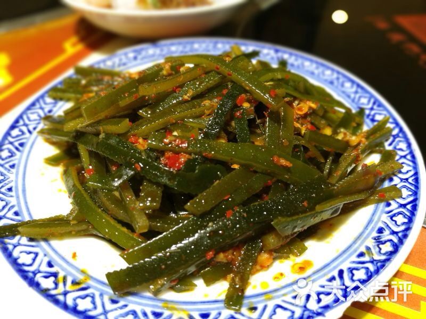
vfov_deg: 51.4
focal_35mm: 27
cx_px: 213
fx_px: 332
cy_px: 160
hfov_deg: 65.3
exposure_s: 1/33.3
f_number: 0.95
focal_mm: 4.5
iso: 320
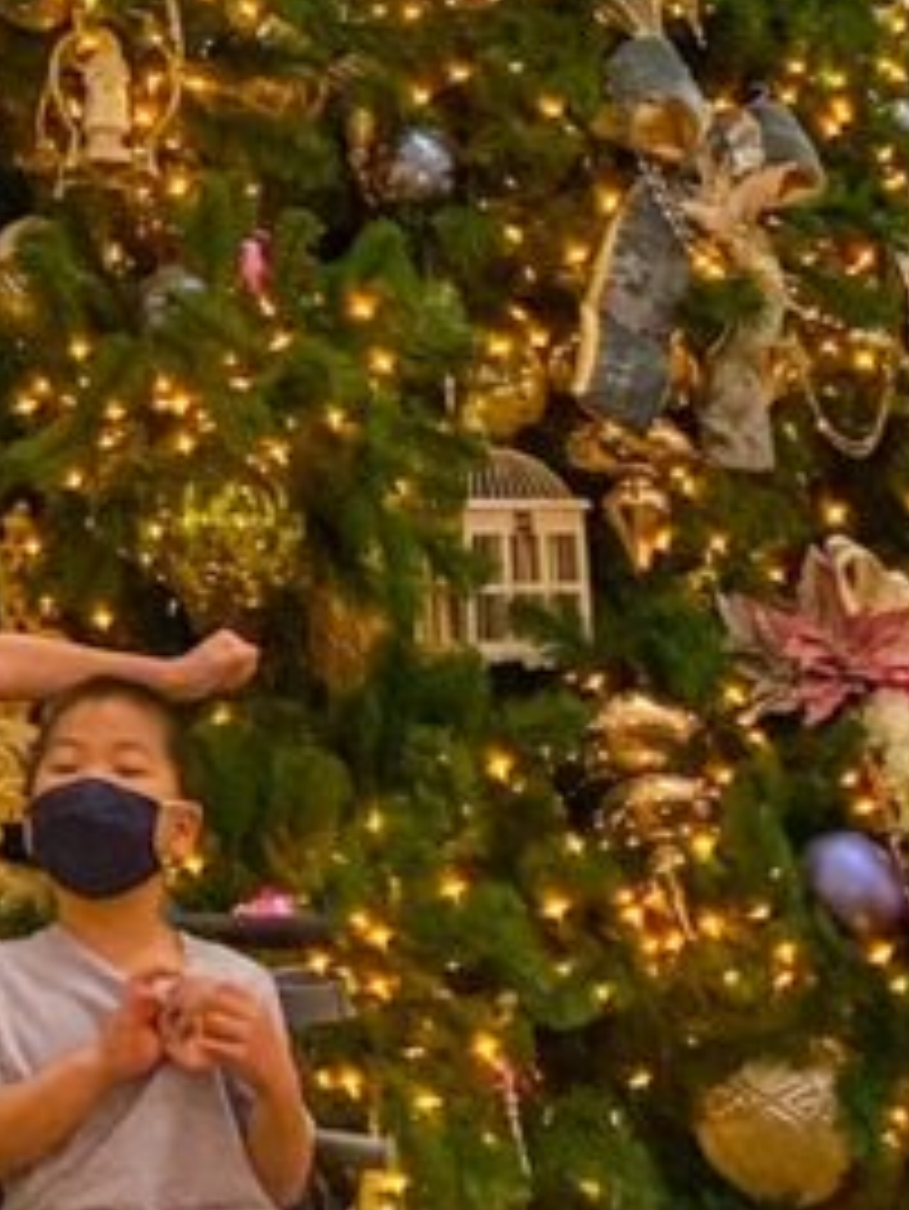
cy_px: -499
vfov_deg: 18.1
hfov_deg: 14.5
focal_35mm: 99
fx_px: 3464
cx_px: -176
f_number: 1.8
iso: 500
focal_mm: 4.25
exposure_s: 1/40
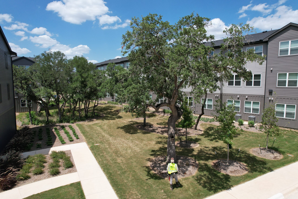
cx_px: 149
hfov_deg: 78.6
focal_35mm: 22
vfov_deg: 57.2
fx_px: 182
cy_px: 100
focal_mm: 8.38
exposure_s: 1/3200
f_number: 2.8
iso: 100
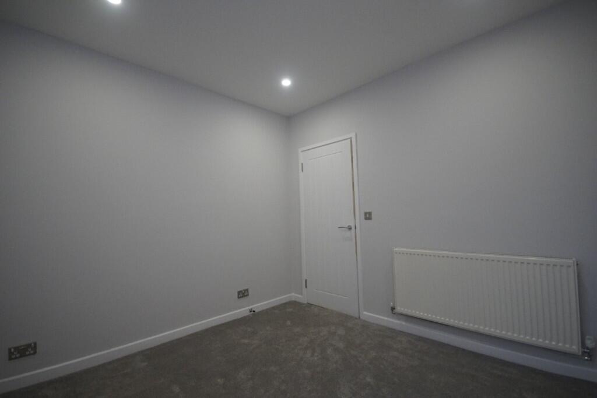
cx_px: 298
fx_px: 249
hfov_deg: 100.4
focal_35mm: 15
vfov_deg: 77.3
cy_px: 199
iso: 2000
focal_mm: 10
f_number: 4
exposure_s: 1/160
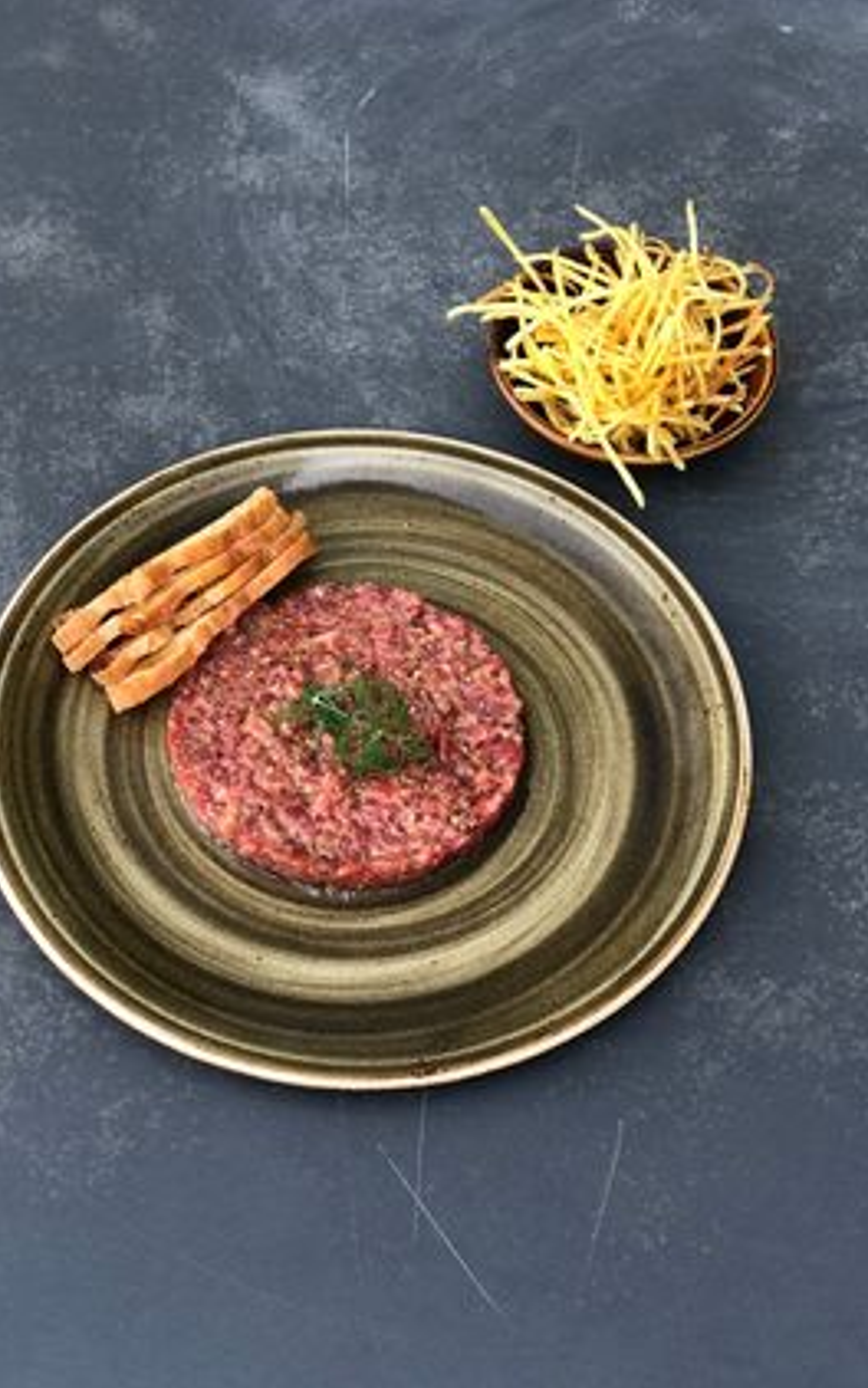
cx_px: 355
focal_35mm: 61
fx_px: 2307
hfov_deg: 21.3
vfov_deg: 33.5
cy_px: 697
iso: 25
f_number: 2.8
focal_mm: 6.6
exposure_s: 1/30
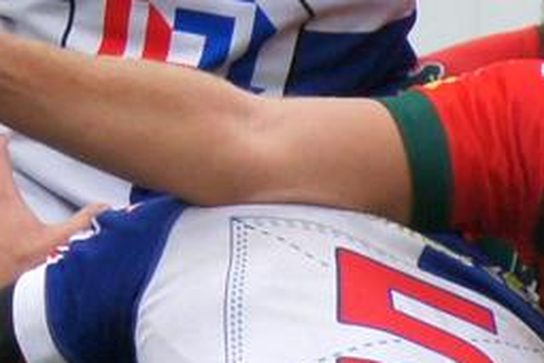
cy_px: 260
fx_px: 26080
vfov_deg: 0.8
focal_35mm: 1725
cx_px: 251
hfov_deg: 1.2
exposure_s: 1/800
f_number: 9
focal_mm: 230
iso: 800
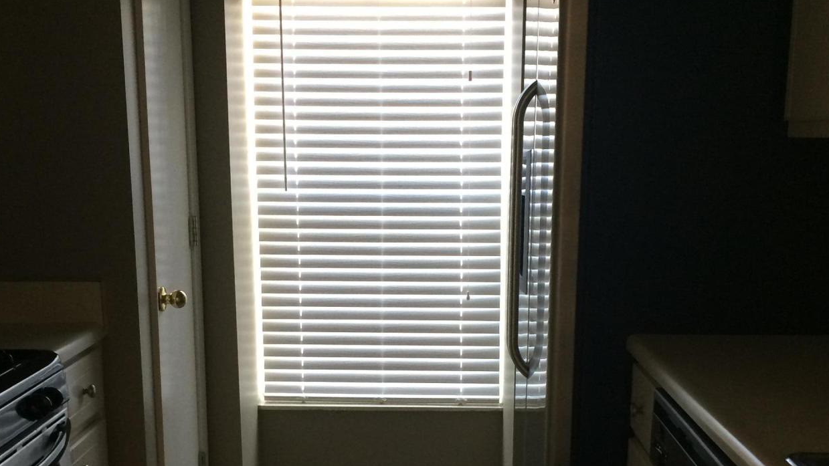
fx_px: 1121
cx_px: 418
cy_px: 403
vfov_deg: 23.0
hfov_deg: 40.6
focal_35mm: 51
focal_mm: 4.15
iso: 100
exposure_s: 1/30
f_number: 2.2
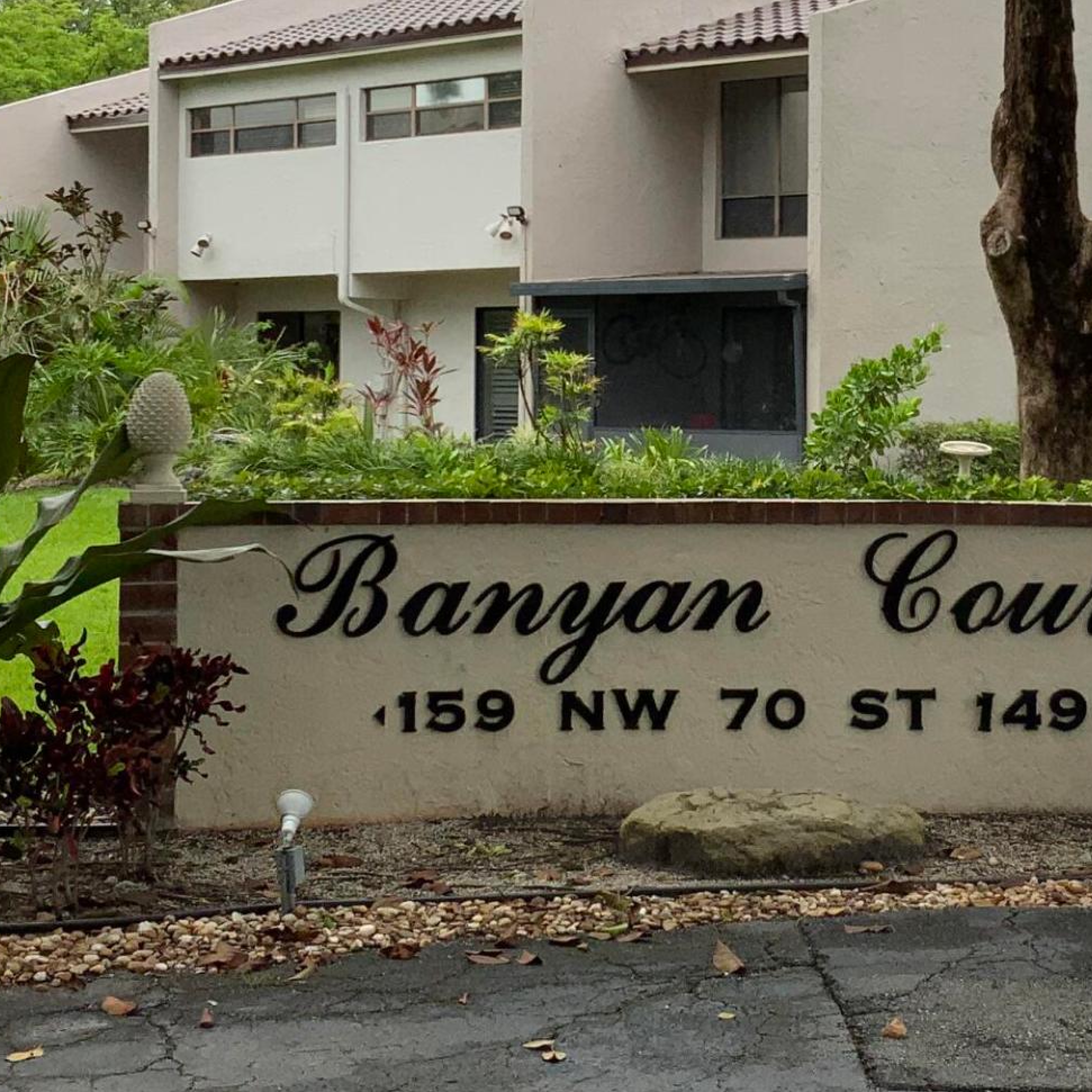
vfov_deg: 22.6
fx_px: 2712
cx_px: 816
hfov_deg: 22.6
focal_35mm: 76
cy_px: 331
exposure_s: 1/842
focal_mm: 3
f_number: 1.8
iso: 16
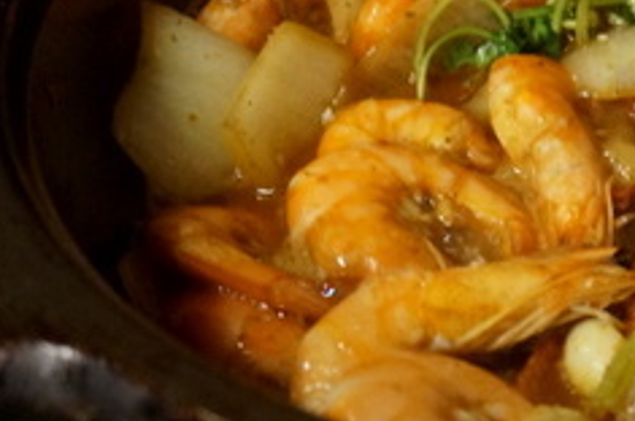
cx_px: 784
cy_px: 104
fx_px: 1867
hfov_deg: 18.2
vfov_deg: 12.8
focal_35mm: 106
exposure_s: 1/8
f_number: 4.5
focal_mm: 26
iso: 3200
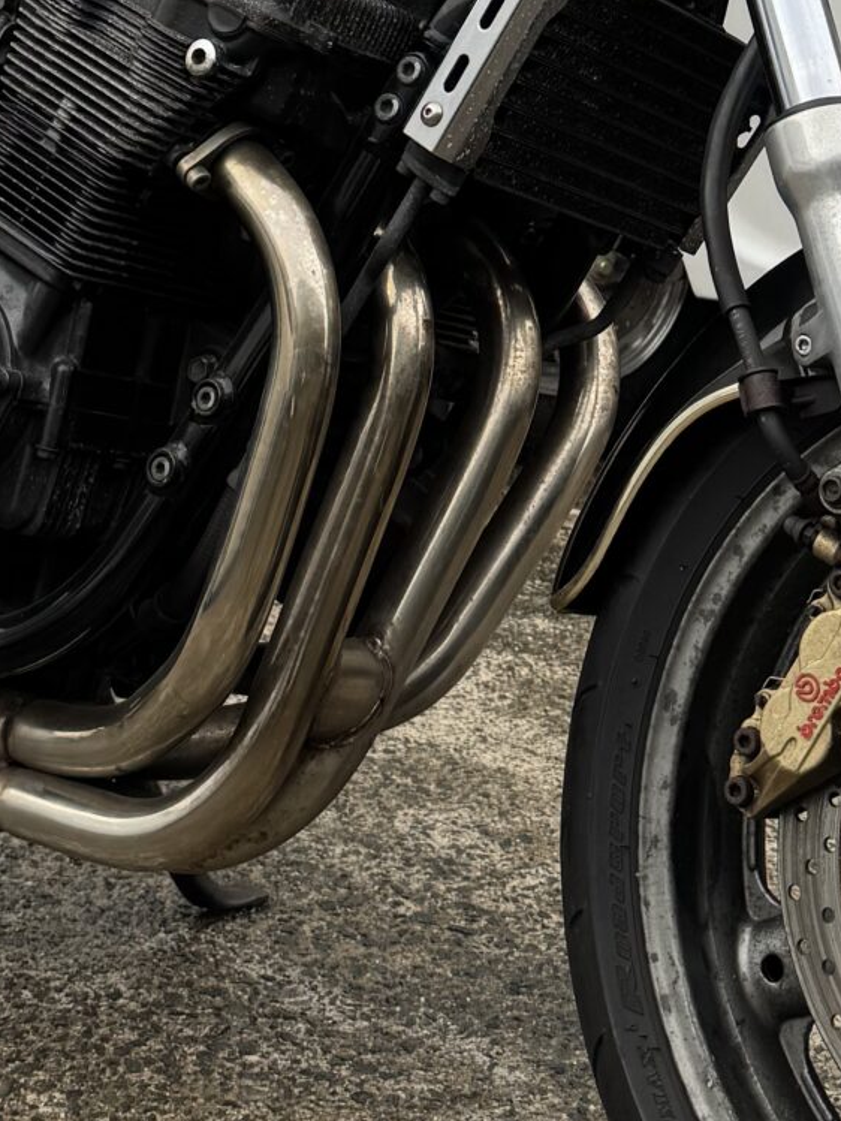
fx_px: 2656
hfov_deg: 18.0
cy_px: -244
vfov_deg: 22.0
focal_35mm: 82
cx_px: 344
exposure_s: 1/832
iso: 80
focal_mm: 6.76
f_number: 1.78
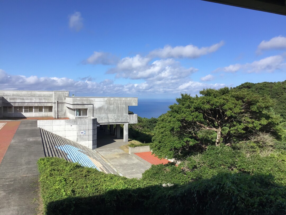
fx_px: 256
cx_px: 143
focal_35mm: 31
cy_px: 108
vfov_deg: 45.4
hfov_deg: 58.4
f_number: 2.4
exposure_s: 1/1538
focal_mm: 3.3
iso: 25
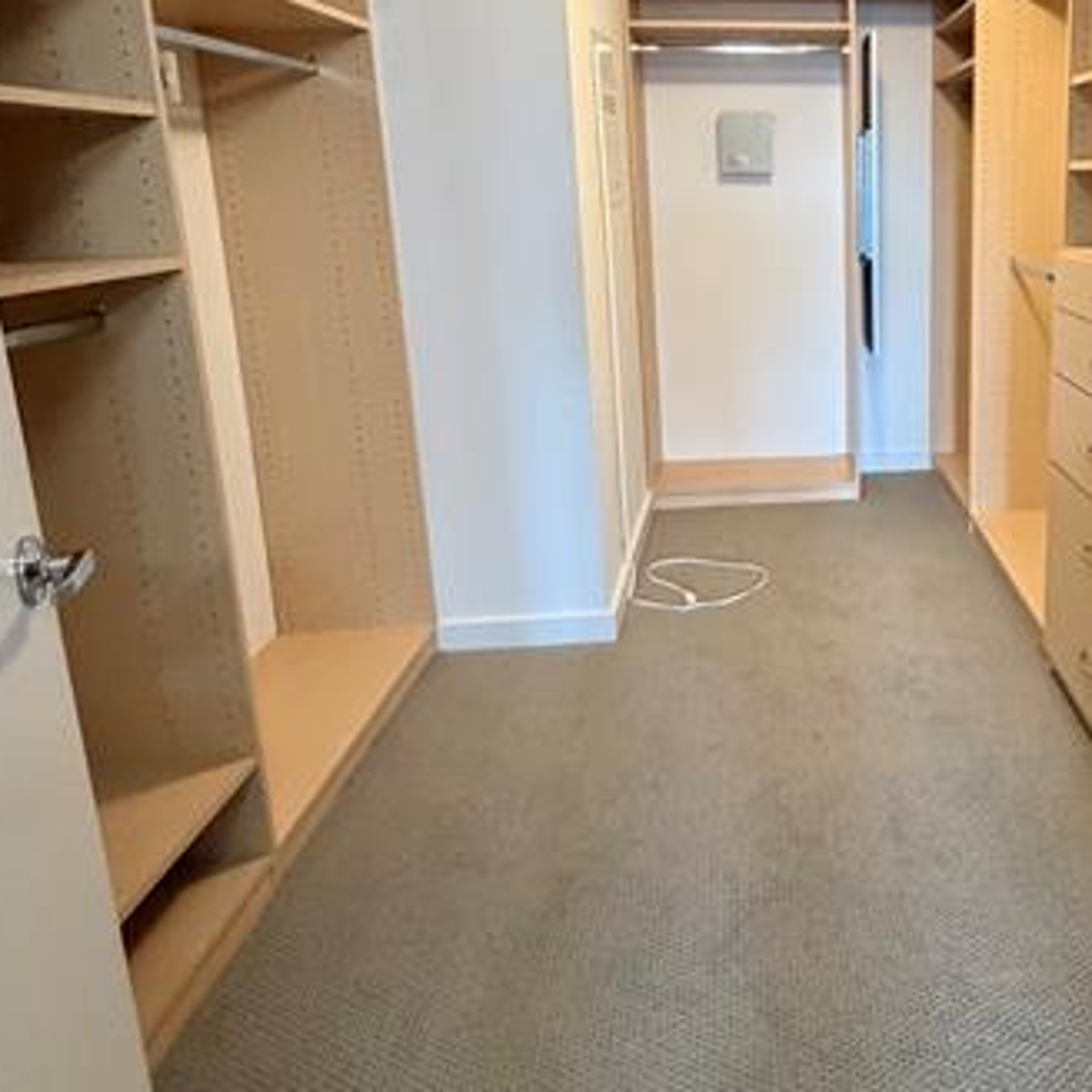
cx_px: 882
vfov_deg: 54.9
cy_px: 400
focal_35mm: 29
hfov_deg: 51.9
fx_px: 1035
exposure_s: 1/60
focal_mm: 2.22
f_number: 2.2
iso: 500
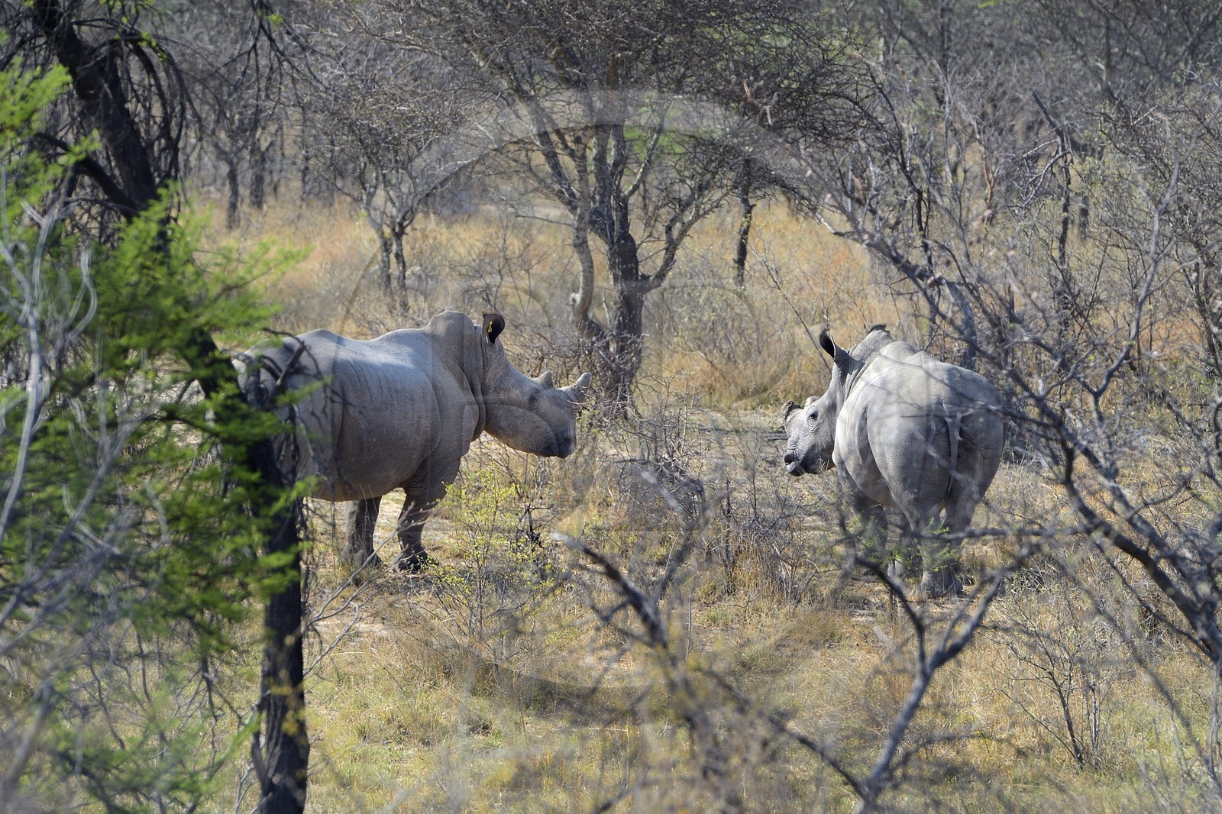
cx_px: 611
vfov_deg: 4.9
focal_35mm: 280
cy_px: 407
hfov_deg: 7.4
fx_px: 9502
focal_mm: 280
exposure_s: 1/500
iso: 400
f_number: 7.1
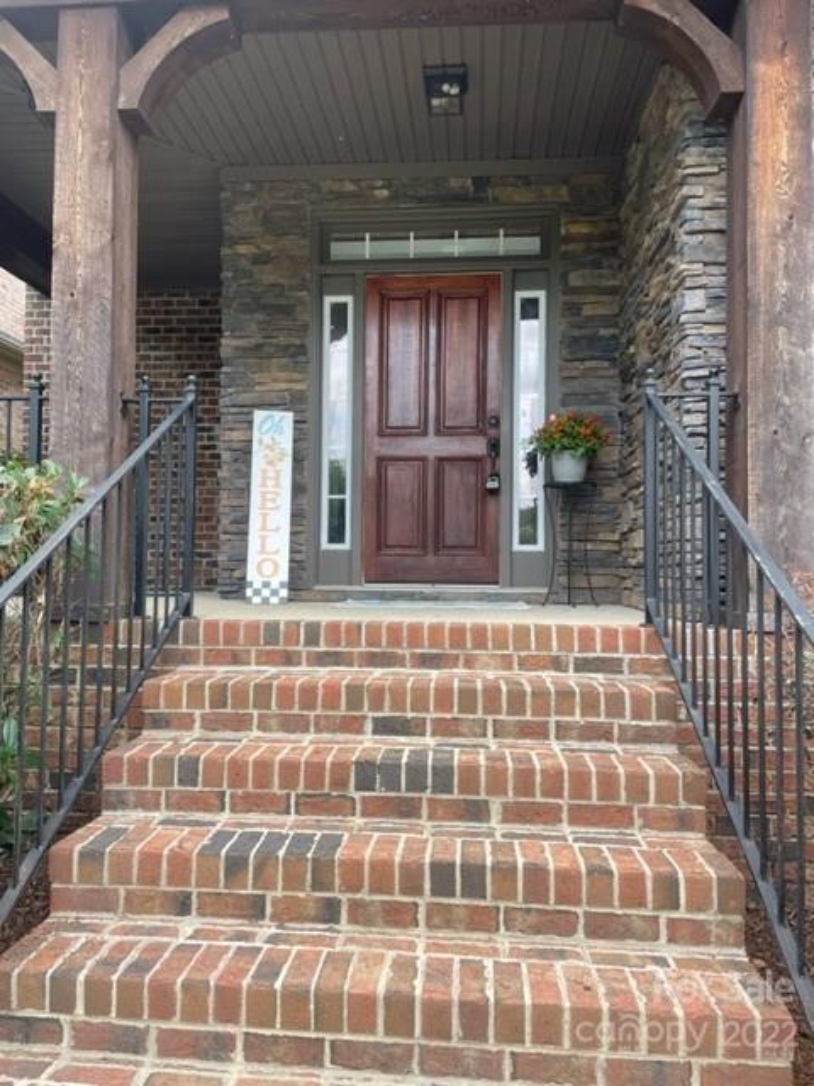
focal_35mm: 26
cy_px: 543
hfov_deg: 53.1
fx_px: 815
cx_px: 407
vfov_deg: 67.3
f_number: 1.6
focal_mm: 4.2
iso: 32
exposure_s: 1/445
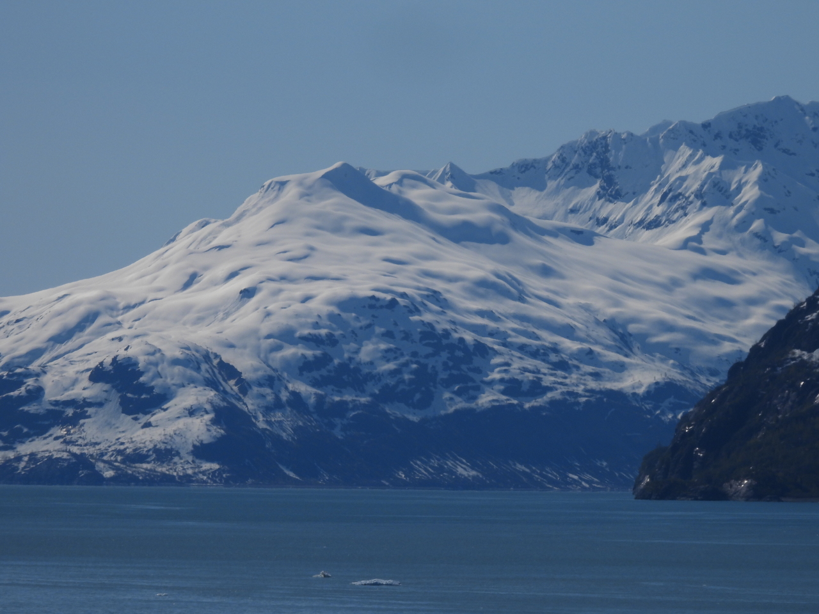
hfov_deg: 5.7
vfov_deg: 4.2
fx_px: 8281
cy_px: 307
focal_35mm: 350
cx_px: 410
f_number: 7.1
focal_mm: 62.5
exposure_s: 1/1600
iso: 100
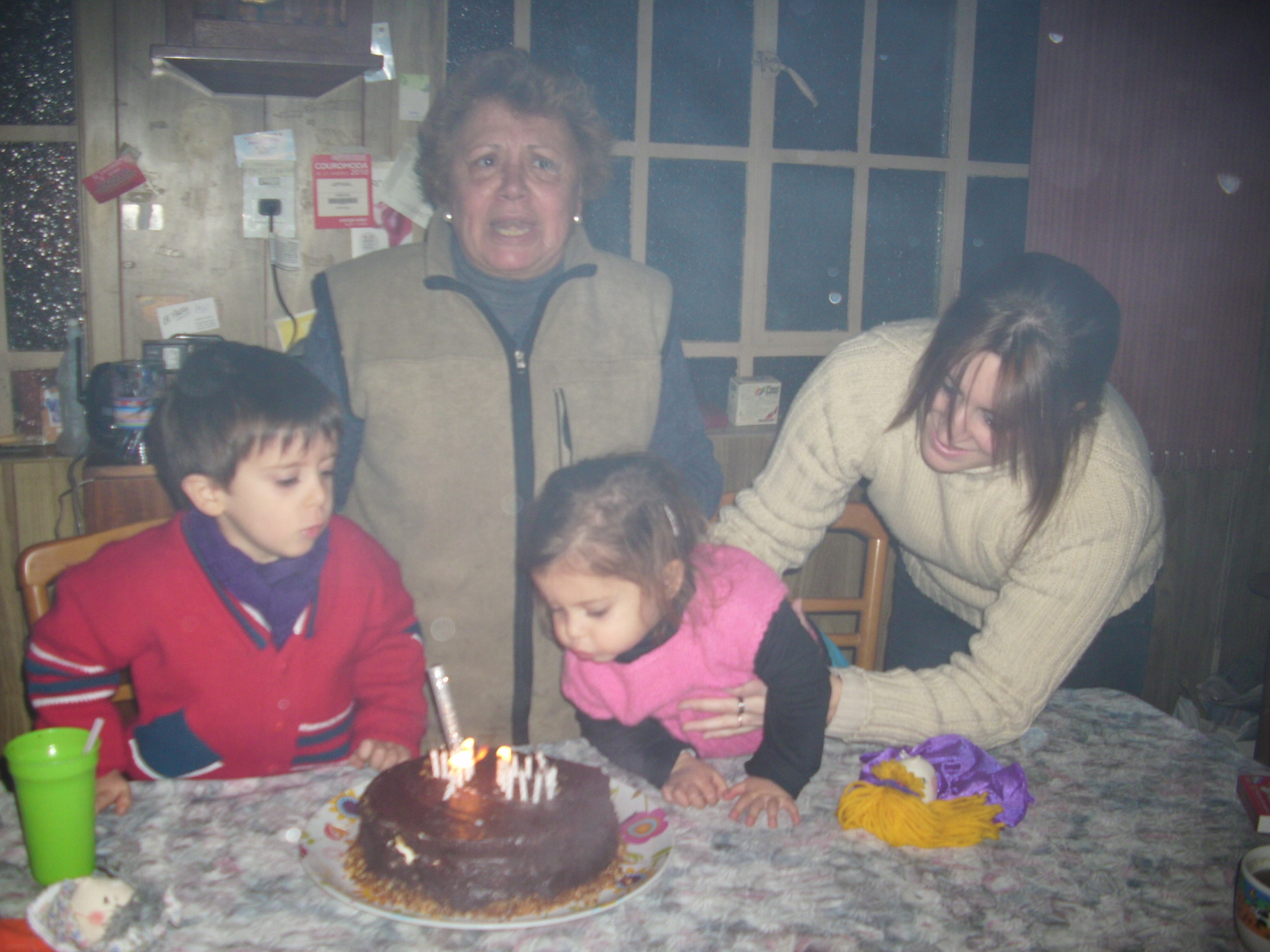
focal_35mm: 32
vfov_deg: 44.2
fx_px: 1174
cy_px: 473
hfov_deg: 56.8
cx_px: 651
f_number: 2.8
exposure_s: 1/30
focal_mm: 6.2
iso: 50
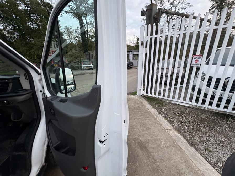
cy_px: 88
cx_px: 118
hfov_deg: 102.1
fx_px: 95
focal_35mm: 14
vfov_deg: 85.7
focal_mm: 2.22
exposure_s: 1/99
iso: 125
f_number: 2.2
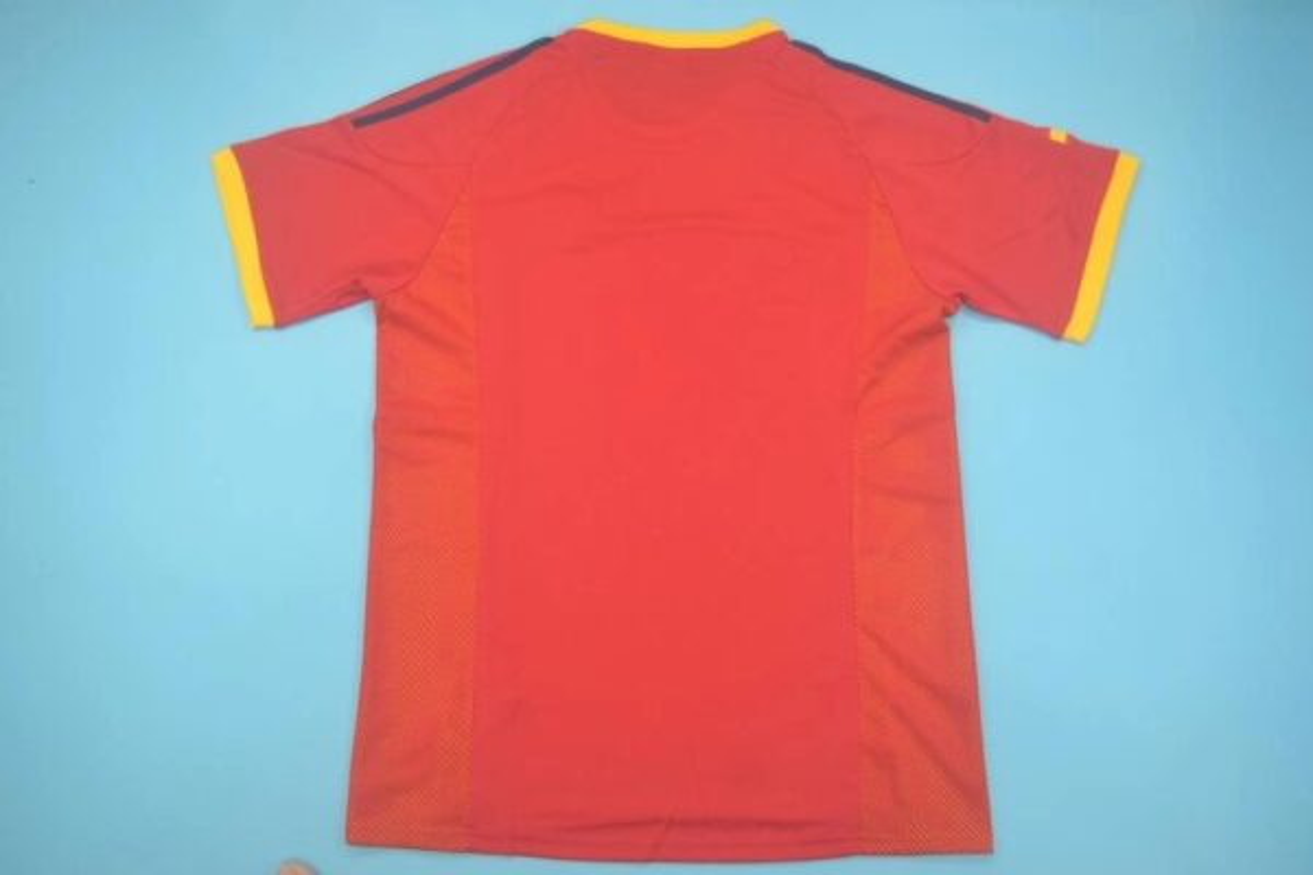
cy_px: 438
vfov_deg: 40.0
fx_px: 1203
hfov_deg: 57.2
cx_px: 656
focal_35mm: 33
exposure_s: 1/80
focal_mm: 22
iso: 200
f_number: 3.8
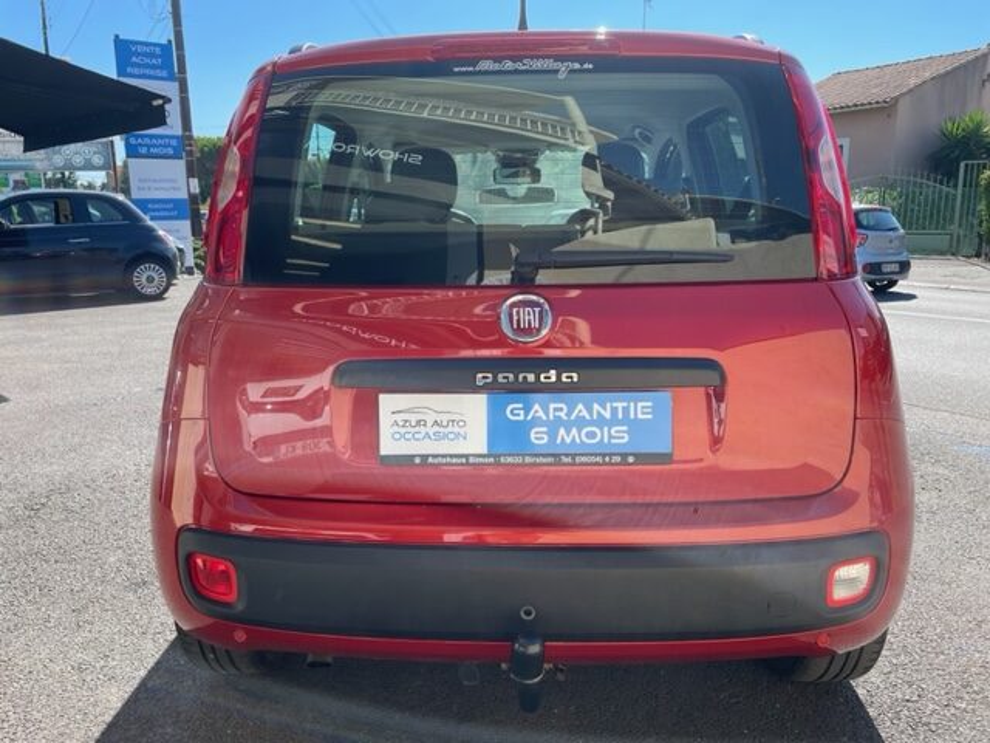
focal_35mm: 26
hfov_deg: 67.3
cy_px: 372
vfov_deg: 53.1
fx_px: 744
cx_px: 495
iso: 32
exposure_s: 1/1135
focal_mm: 4.2
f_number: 1.6
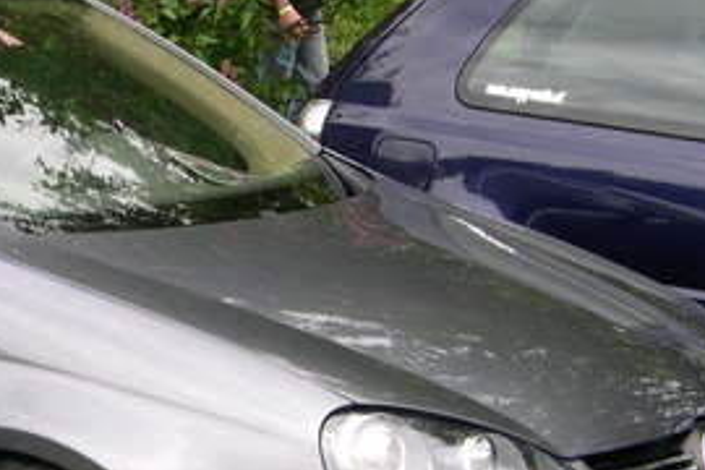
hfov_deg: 16.9
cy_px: 319
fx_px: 2291
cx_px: -97
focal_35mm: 117
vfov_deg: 11.7
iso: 100
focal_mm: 8
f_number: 2.8
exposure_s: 1/618
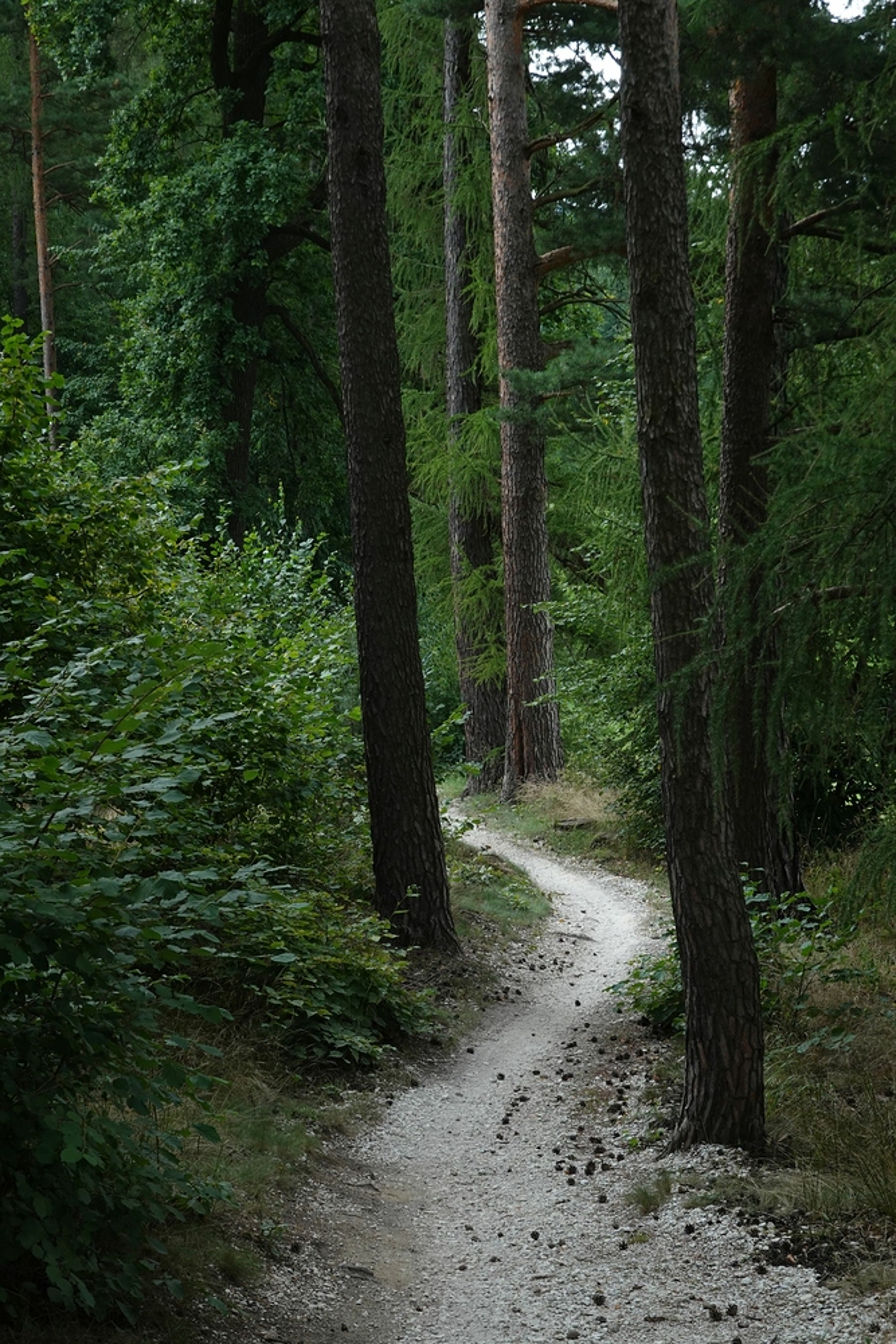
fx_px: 2612
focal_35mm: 70
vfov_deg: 28.8
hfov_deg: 19.5
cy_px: 672
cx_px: 448
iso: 125
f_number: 6.3
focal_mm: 25.85
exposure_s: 1/80
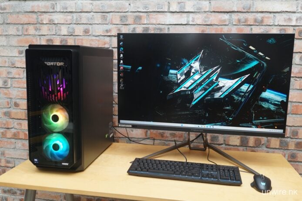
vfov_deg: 37.8
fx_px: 293
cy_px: 100
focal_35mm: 35
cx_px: 151
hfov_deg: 54.5
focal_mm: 35
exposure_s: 1/80
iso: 400
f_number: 3.5
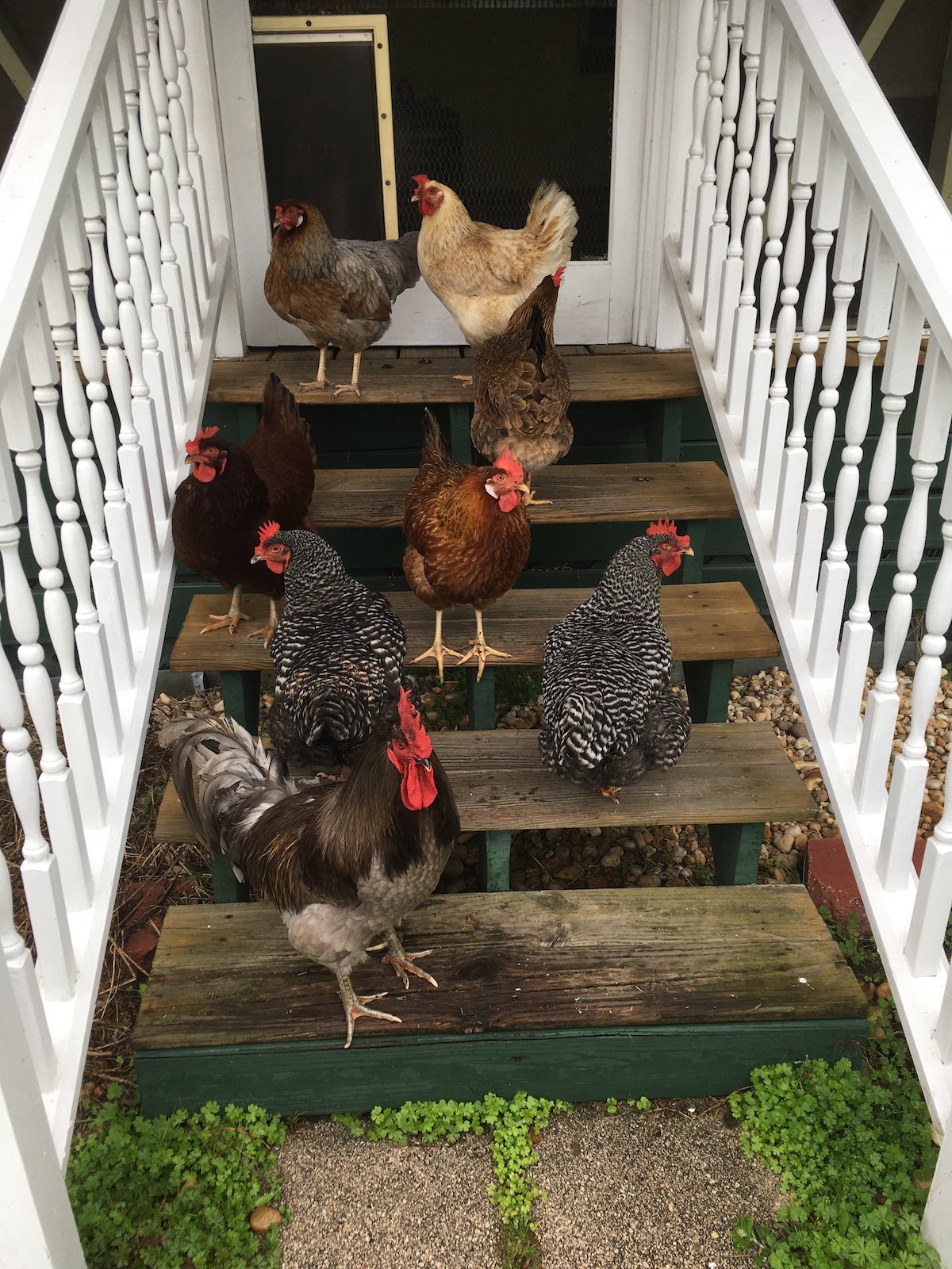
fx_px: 1063
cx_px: 476
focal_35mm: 29
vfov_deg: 61.7
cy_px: 634
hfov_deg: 48.2
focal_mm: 4.15
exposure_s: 1/120
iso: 25
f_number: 2.2
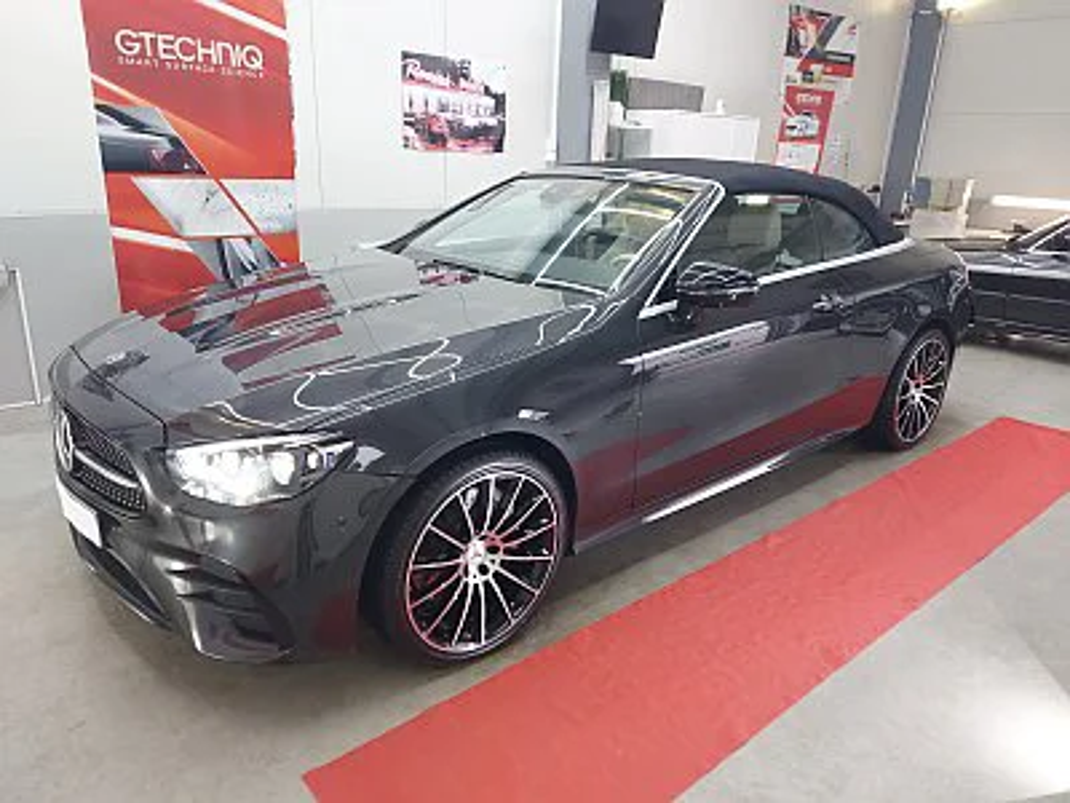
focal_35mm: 24
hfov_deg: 71.6
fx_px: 742
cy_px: 402
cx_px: 535
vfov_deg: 56.8
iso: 125
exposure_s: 1/50
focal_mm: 5.23
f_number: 1.8
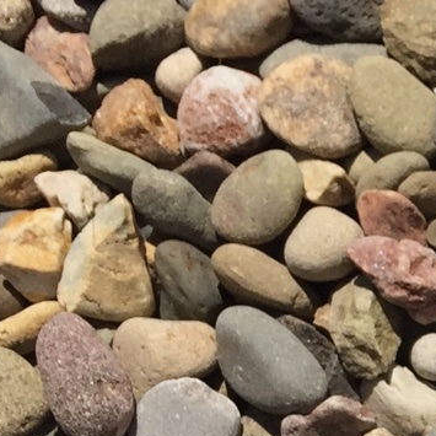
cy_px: 540
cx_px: 1064
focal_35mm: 148
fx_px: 2109
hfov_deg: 10.2
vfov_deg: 11.5
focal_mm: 4.15
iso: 32
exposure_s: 1/3300
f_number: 2.2
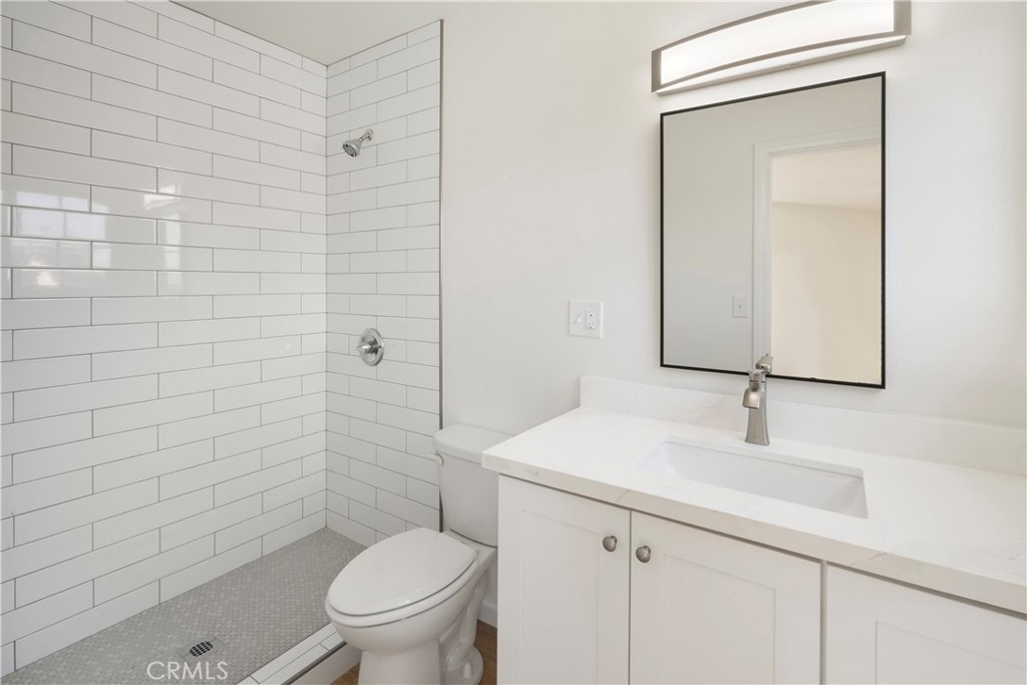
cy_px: 342
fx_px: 456
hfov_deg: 96.7
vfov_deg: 73.8
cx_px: 514
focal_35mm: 16
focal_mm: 16
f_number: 22
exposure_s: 1/1.67
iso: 50
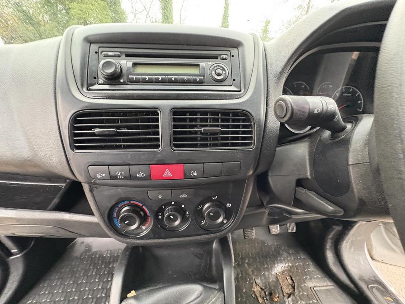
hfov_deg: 102.1
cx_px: 202
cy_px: 152
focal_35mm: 14
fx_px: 164
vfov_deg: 85.7
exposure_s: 1/60
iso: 800
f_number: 2.2
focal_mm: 2.22
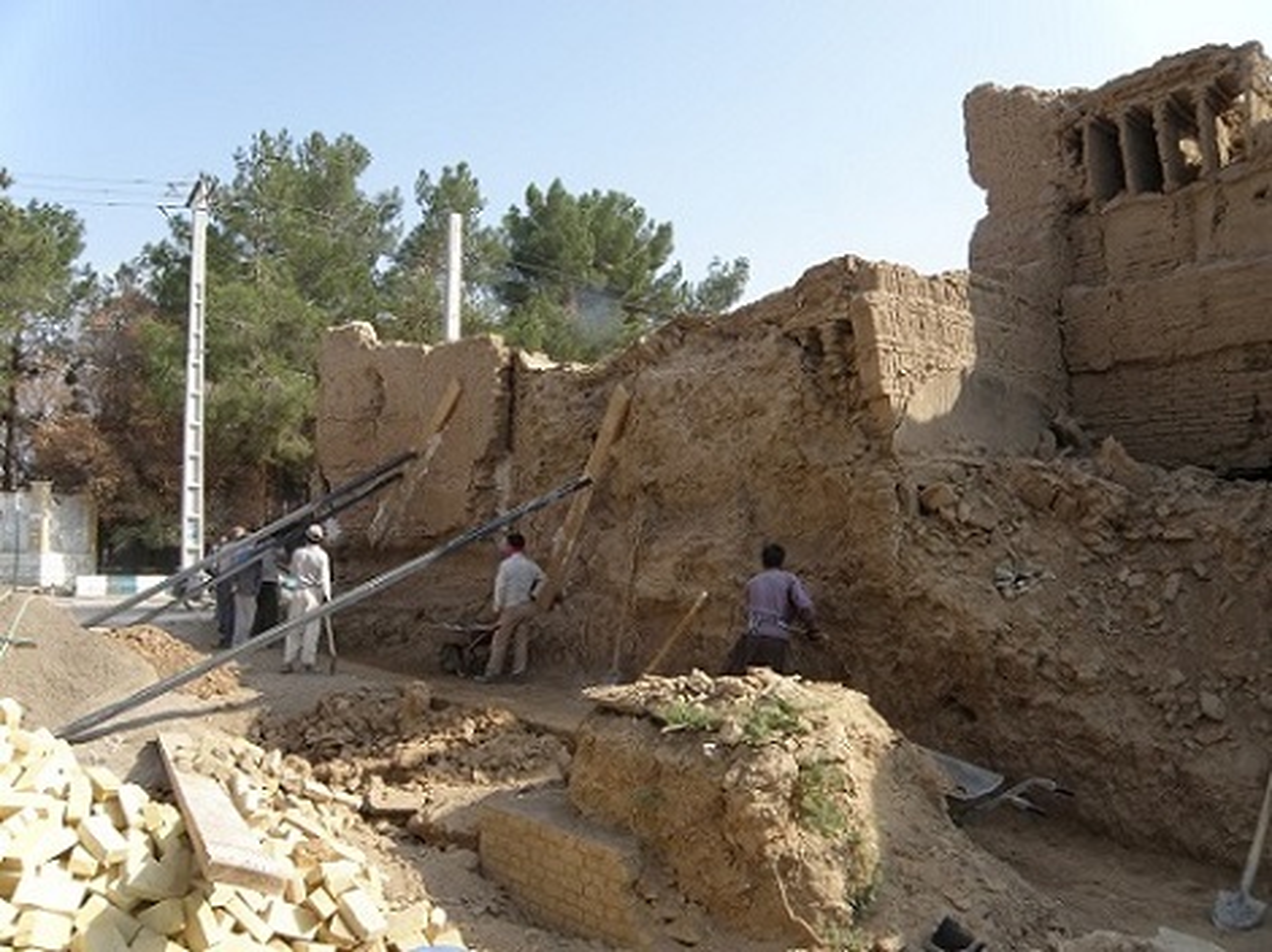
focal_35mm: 26
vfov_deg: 53.0
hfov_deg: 67.3
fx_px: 955
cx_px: 636
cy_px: 476
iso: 64
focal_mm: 4.6
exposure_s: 1/200
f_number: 5.6
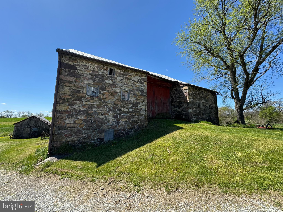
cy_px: 106
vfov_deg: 85.7
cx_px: 142
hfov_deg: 102.1
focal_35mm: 14
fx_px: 114
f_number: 2.2
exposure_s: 1/625
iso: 40
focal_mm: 2.22
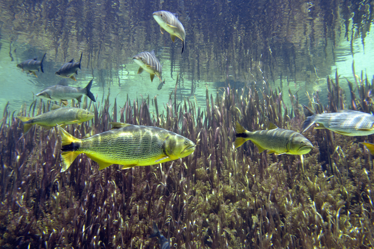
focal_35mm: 27
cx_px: 187
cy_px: 124
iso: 400
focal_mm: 18
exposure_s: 1/125
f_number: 8
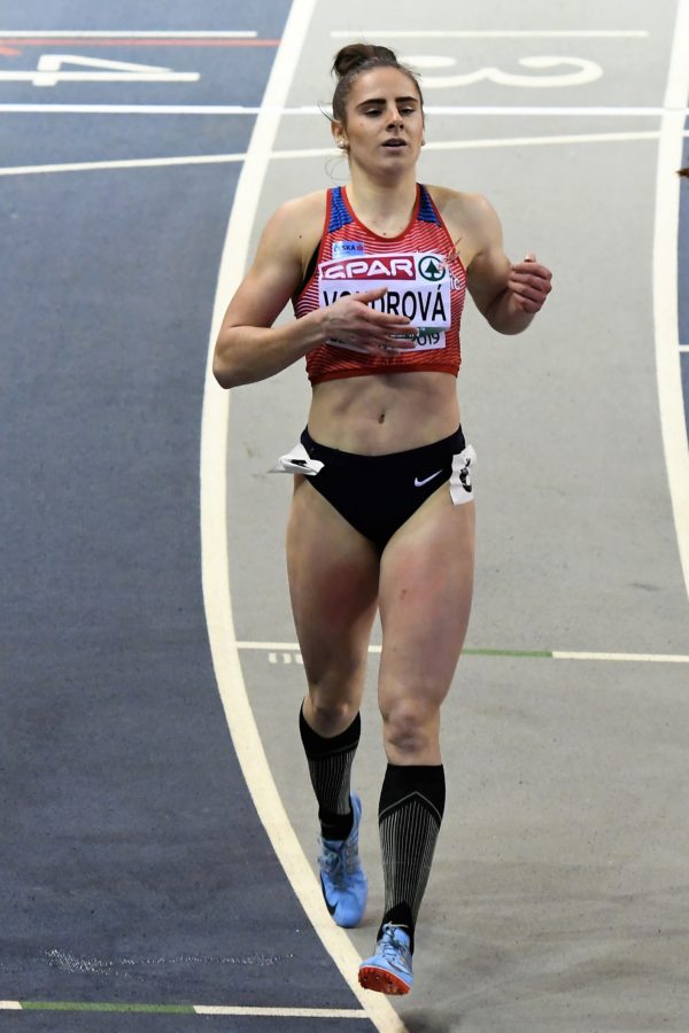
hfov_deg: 6.3
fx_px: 6244
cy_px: 516
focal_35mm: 218
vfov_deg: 9.5
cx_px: 344
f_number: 4.5
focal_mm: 145
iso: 2500
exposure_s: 1/250
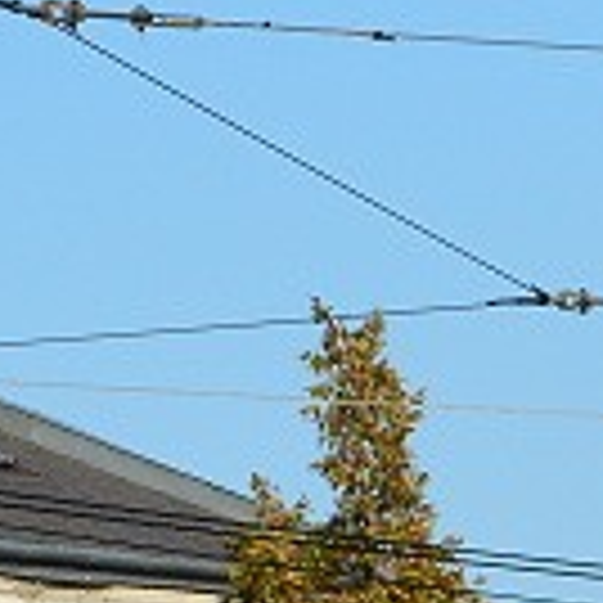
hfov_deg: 2.3
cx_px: 1066
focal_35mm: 756
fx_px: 14899
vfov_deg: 2.3
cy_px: 1485
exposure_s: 1/400
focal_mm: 66
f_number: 7.1
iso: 160
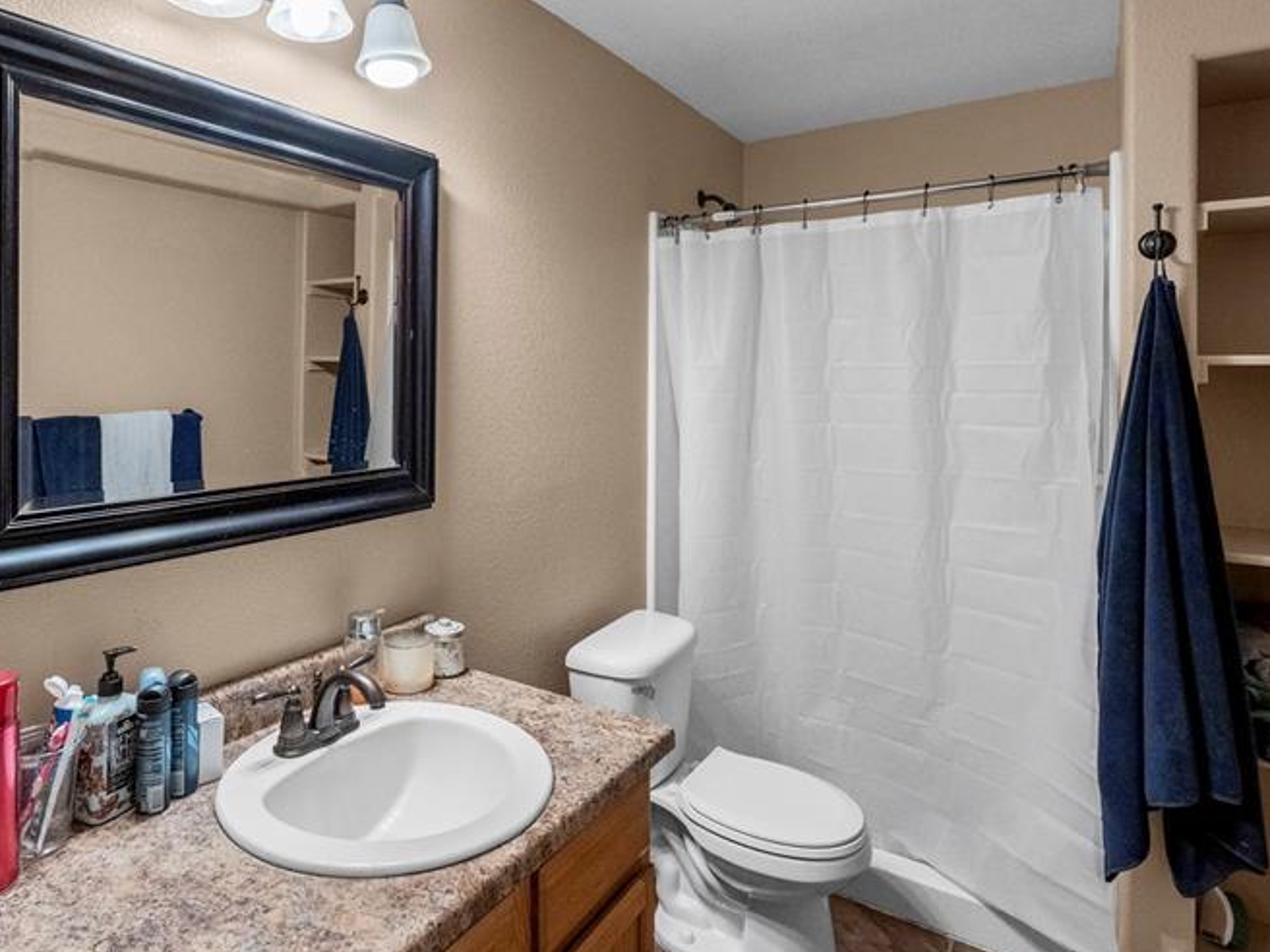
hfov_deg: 78.3
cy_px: 397
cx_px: 521
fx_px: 770
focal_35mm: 21
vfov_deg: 63.1
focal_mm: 14
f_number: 7.1
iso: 800
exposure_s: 1/125
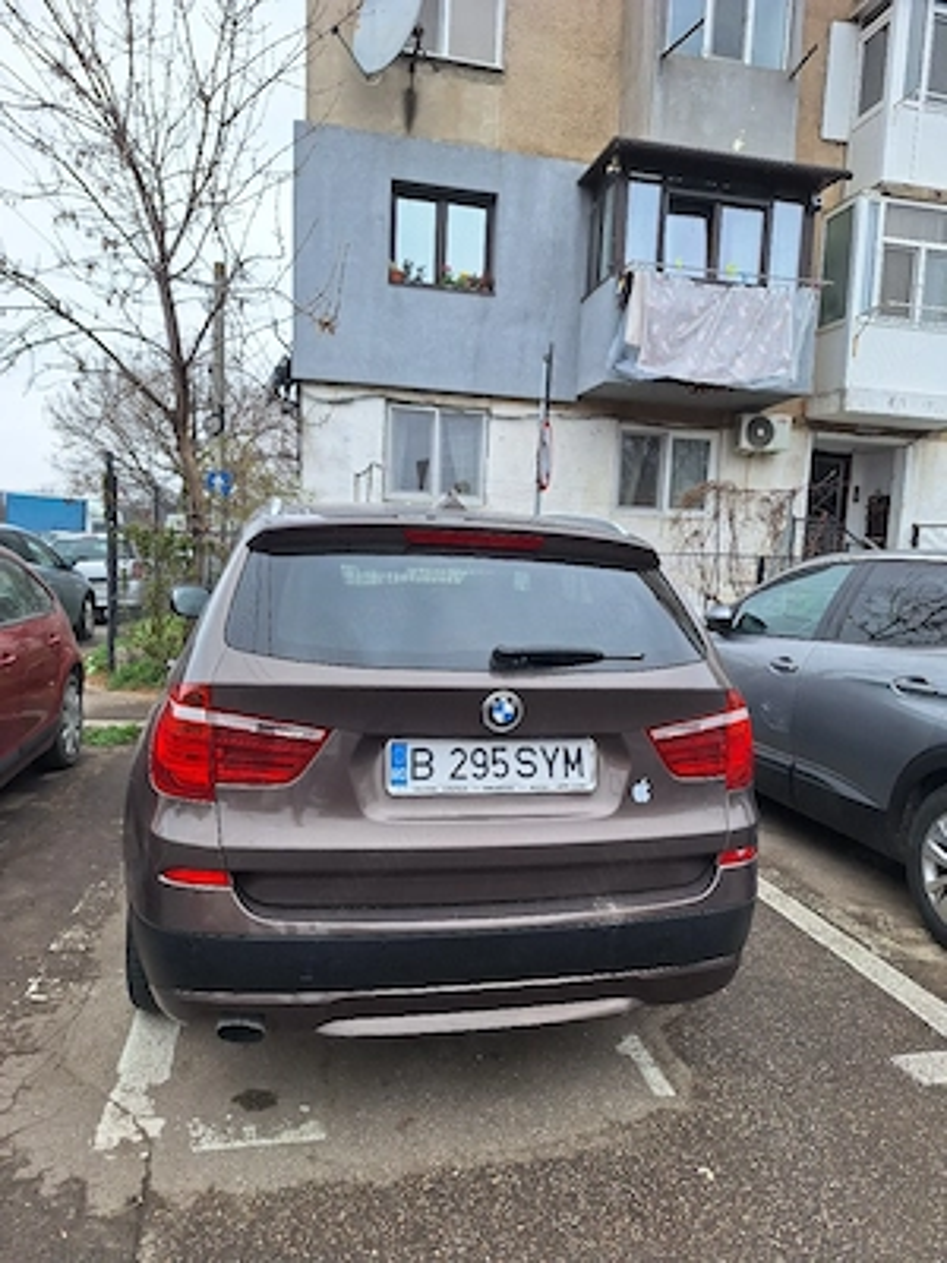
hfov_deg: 58.9
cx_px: 474
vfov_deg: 73.9
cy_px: 632
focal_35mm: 23
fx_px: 839
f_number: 1.8
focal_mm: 5.54
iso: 40
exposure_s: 1/526
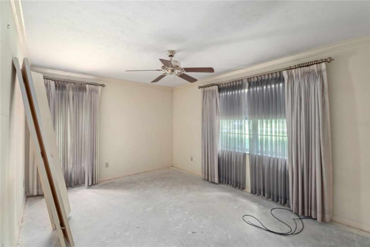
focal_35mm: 15
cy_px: 124
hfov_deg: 100.4
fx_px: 154
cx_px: 185
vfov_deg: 77.3
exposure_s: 6
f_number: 9
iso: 250
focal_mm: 10
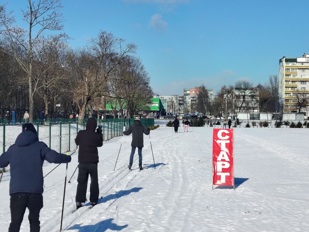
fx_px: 678
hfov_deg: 25.7
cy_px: 116
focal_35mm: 76
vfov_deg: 19.4
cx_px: 154
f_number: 1.75
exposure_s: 1/1311
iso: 100
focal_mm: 5.25
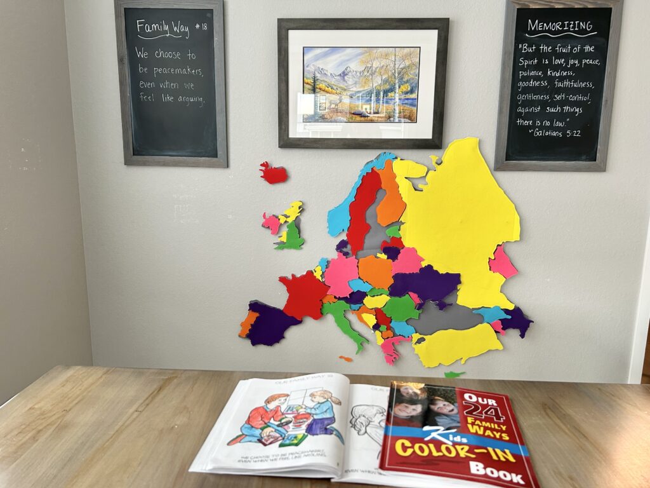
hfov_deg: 67.3
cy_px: 244
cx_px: 325
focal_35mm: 26
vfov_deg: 53.1
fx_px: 488
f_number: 1.5
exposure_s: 1/60
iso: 125
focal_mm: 5.7
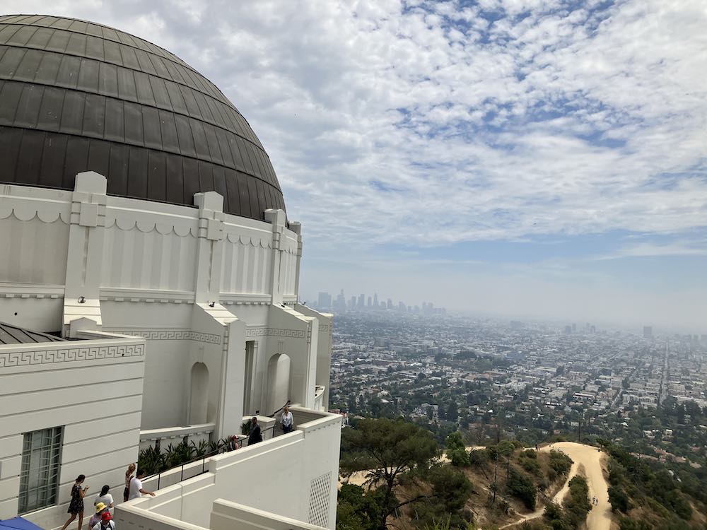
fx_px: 572
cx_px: 354
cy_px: 265
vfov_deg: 49.7
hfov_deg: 63.4
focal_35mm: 28
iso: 32
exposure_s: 1/5405
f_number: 1.8
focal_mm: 3.99
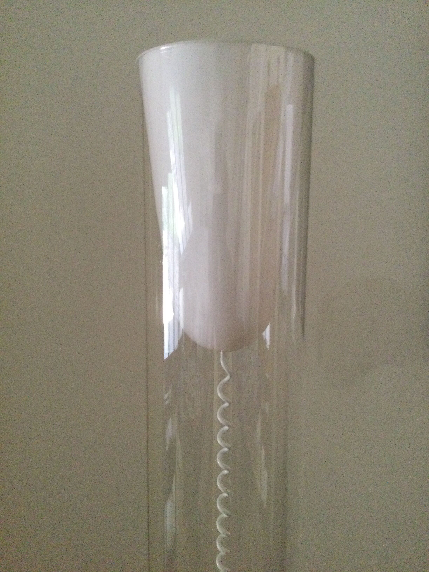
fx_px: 512
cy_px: 286
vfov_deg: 58.4
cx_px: 214
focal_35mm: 31
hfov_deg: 45.4
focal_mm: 3.3
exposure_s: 1/25
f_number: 2.4
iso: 200
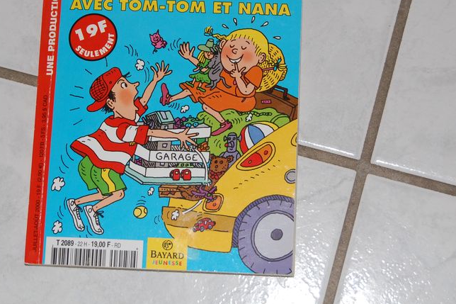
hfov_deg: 19.5
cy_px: 94
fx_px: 1330
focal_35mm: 105
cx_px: 207
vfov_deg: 13.0
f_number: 5.6
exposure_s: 1/60
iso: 400
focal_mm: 50
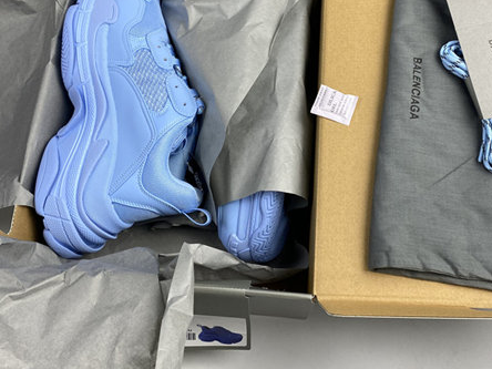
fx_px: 583
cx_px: 290
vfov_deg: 34.9
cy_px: 128
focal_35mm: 41
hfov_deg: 45.6
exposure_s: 1/100
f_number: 1.8
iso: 64
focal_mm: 4.25
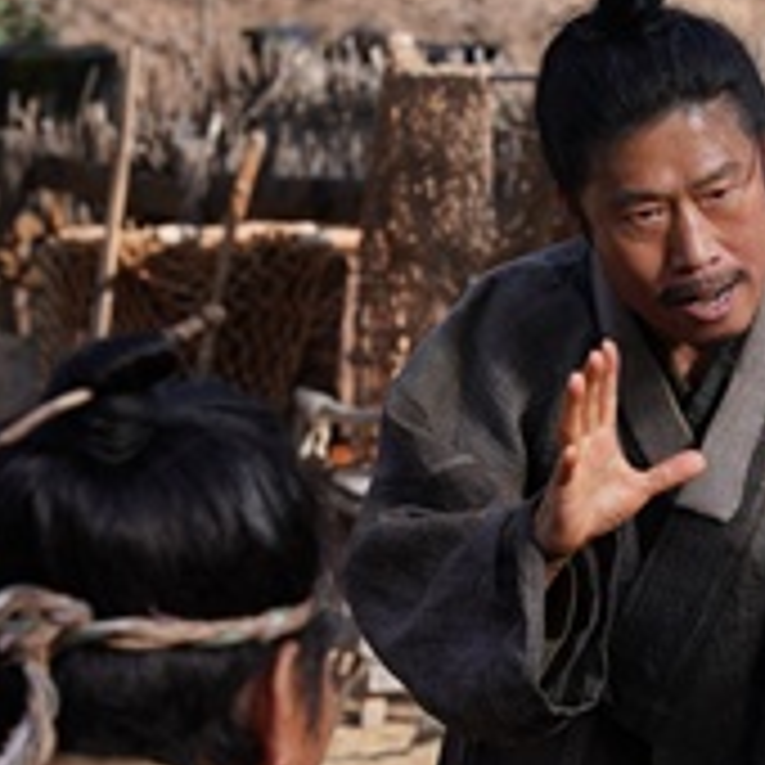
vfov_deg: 9.1
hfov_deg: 9.1
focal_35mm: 192
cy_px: 502
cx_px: 486
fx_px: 4801
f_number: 5.6
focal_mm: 70
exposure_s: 1/250
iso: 100
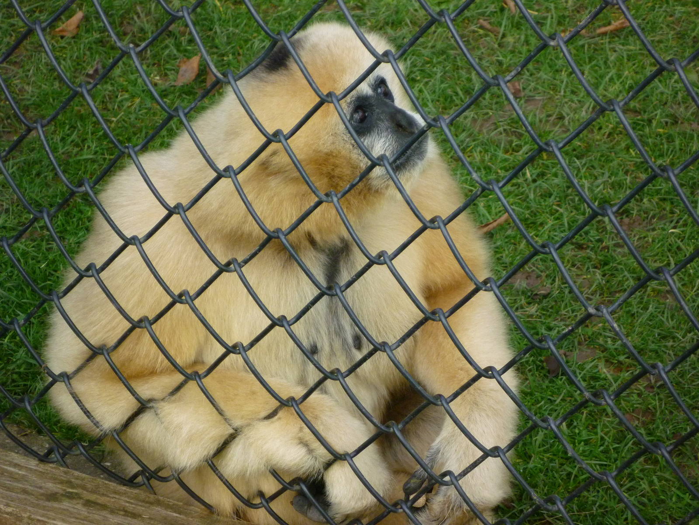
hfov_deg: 13.6
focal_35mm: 145
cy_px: 262
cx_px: 350
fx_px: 2928
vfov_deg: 10.2
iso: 400
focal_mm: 26
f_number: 5.9
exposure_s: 1/125
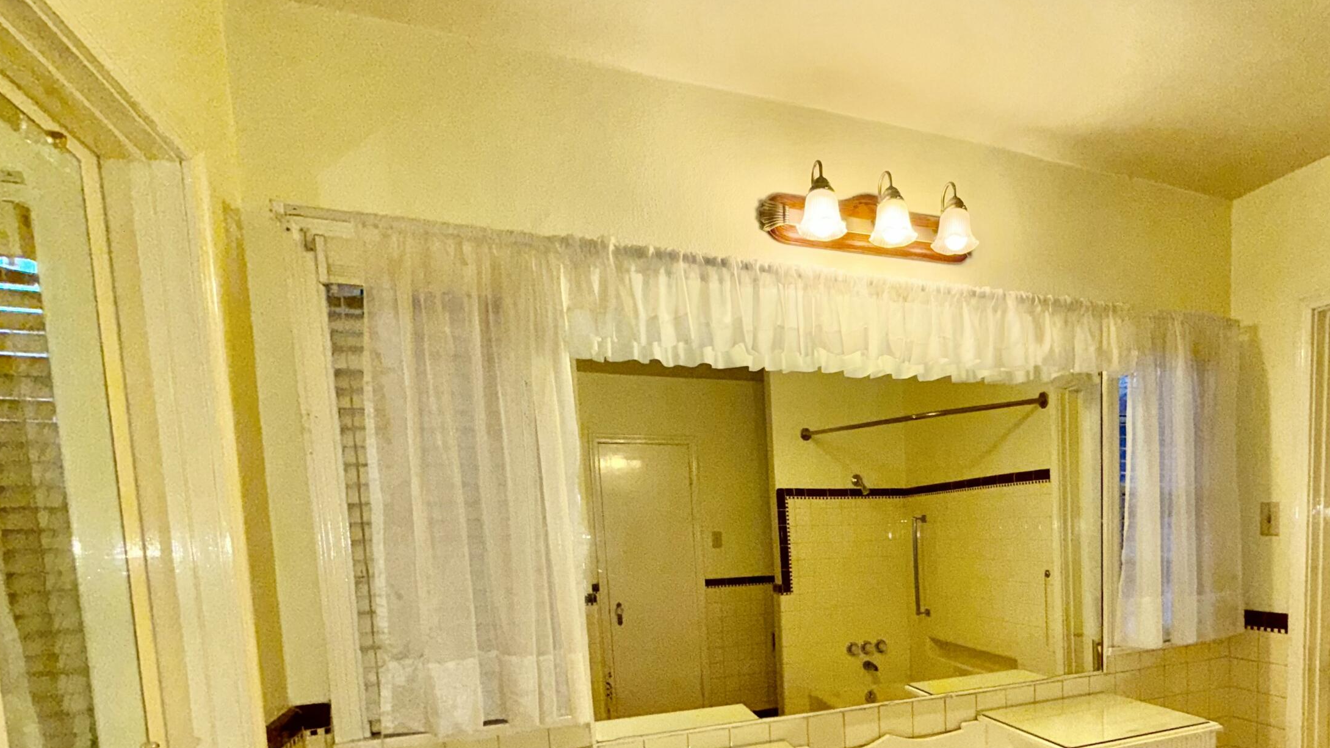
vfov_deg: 50.5
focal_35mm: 21
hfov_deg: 81.7
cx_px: 859
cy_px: 593
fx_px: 741
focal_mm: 2.22
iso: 80
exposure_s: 1/122
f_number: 2.2
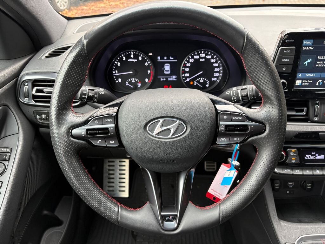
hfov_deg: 67.3
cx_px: 162
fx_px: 244
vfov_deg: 53.1
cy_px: 122
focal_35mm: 26
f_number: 1.6
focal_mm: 5.96
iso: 125
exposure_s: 1/60
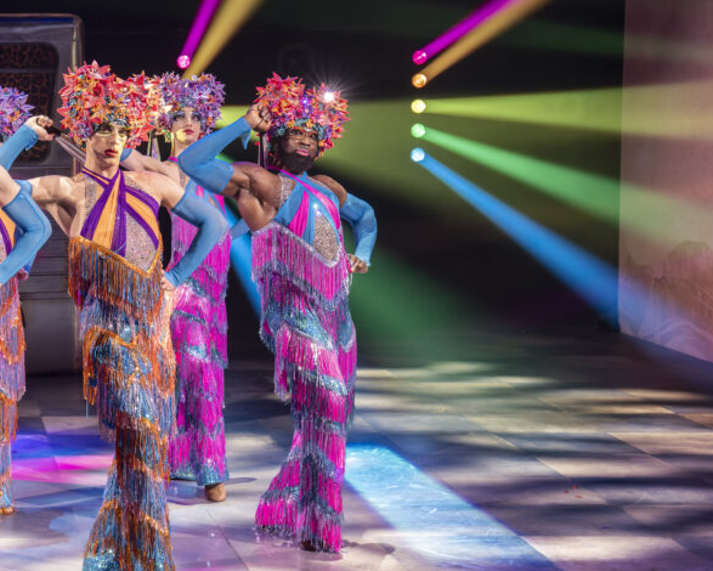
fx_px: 1858
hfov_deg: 20.8
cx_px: -48
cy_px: 242
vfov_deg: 17.5
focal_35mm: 88
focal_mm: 42
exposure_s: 1/160
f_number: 4.5
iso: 500
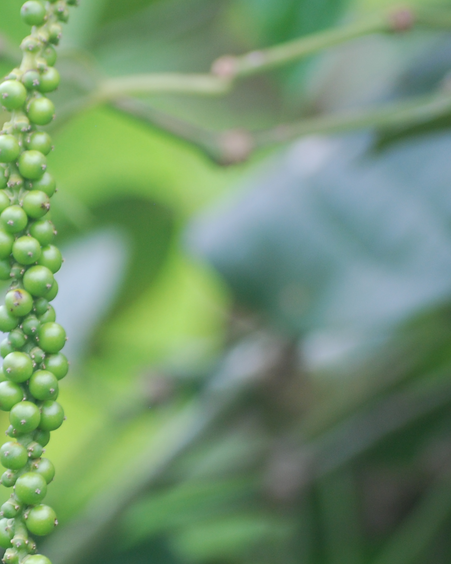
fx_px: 5256
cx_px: 37
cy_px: 341
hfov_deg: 4.9
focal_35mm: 315
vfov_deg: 6.1
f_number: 5
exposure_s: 1/125
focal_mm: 90
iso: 200
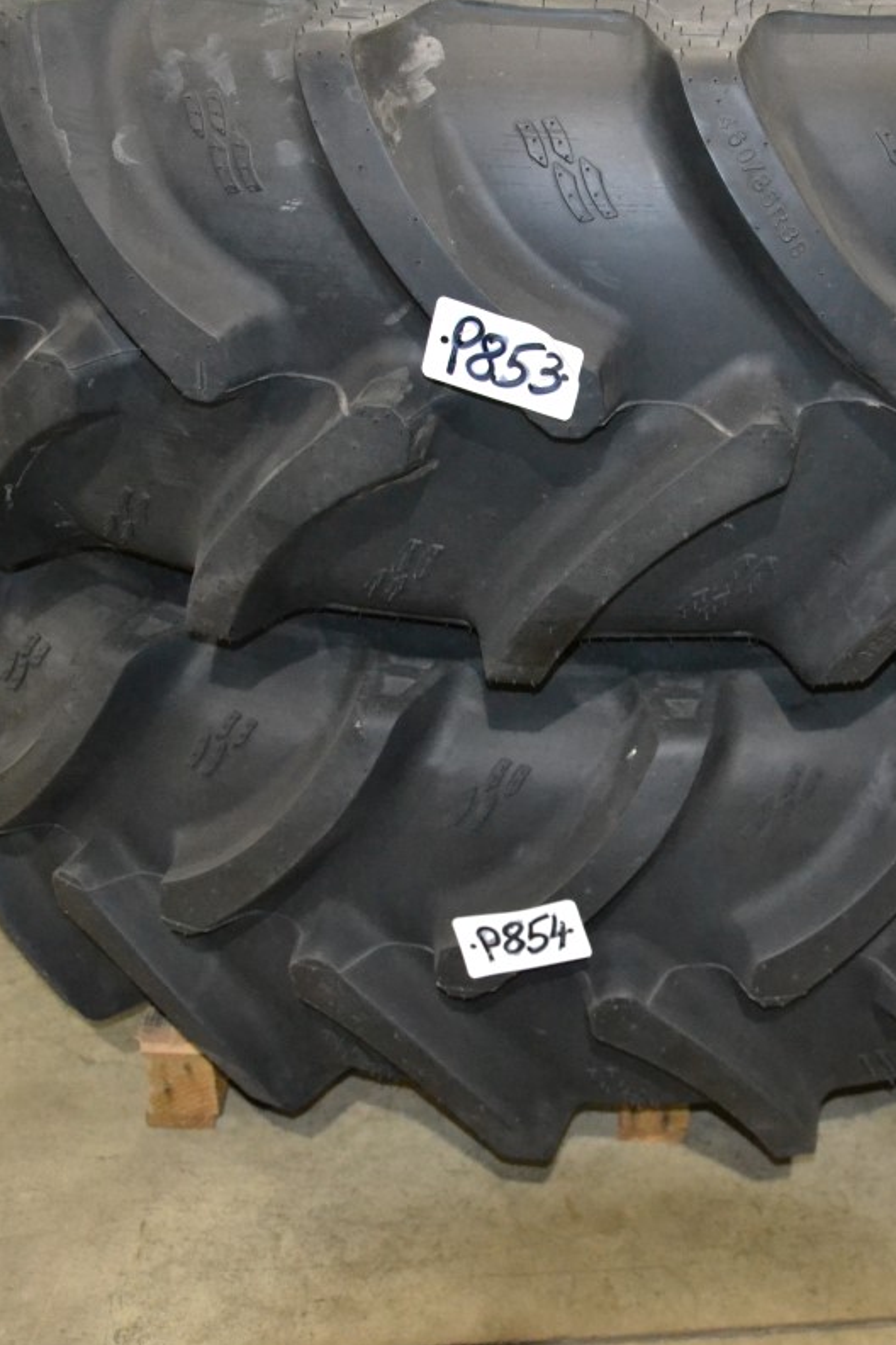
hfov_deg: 26.7
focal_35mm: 50
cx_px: 652
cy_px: 674
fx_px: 1867
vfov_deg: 39.6
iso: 3200
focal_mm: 22
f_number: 3.8
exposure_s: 1/60
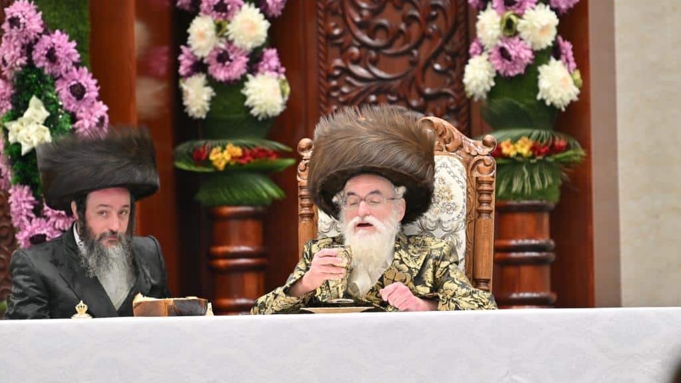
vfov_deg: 3.9
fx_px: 5687
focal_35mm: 315
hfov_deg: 6.9
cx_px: 341
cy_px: 191
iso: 160
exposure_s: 1/200
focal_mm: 200
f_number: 2.8
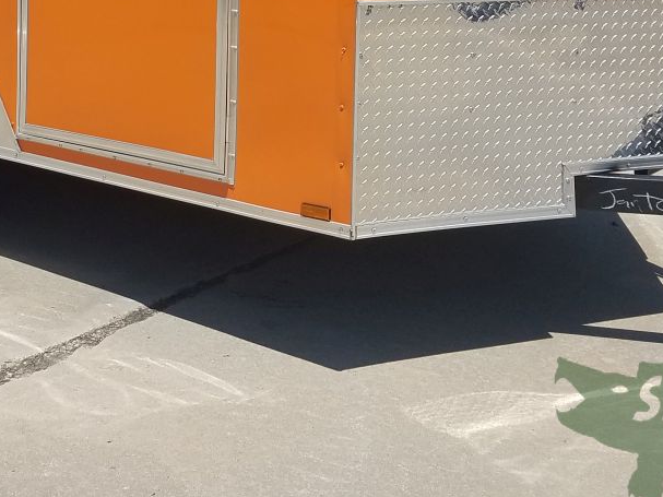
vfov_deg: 23.1
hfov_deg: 31.9
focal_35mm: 60
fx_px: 1149
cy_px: -38
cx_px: 215
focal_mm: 4.2
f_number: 1.7
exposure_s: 1/3088
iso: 40
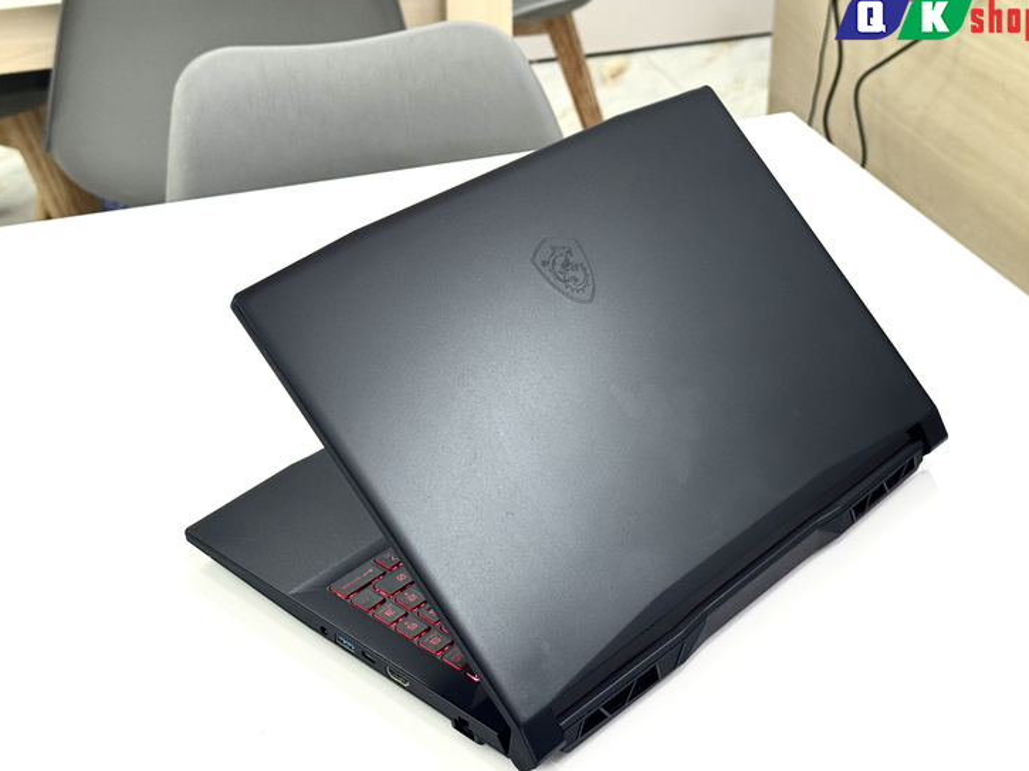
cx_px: 563
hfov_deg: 36.2
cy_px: 392
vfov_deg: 27.5
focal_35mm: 53
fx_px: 1575
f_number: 1.78
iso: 64
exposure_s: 1/100
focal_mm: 6.76
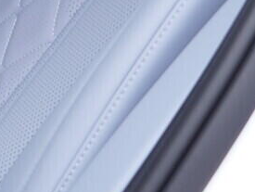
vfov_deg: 8.0
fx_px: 1335
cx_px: -406
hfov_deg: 9.4
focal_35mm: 181
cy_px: -122
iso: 200
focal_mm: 24
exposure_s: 1/40
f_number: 2.8
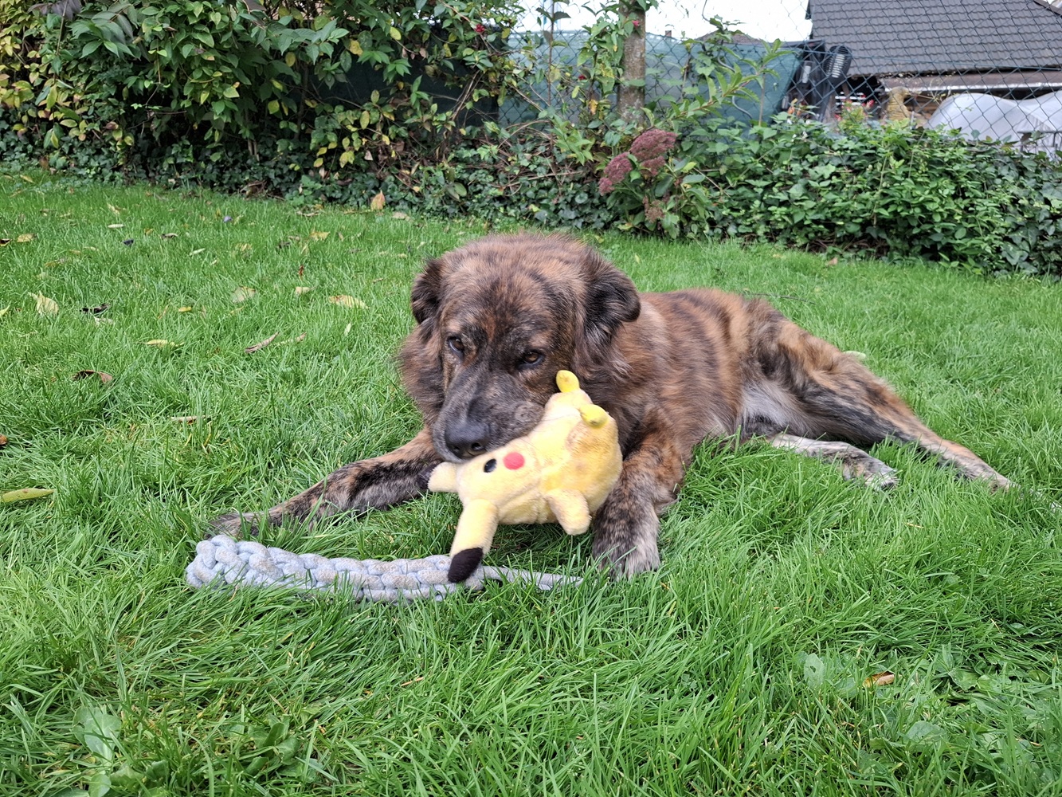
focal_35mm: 23
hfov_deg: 73.9
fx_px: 706
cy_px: 398
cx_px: 531
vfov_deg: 58.9
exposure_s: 1/100
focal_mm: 5.54
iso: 50
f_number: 1.8
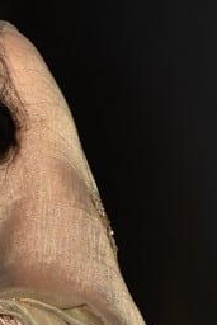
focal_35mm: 292
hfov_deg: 4.7
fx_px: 2636
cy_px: 118
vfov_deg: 7.0
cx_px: -137
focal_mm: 78
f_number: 7.1
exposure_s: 1/125
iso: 1250
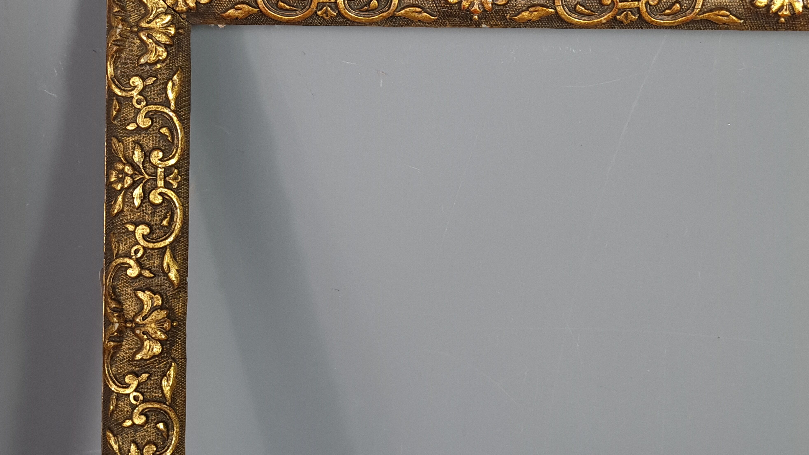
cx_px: 408
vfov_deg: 40.0
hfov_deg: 66.1
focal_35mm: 29
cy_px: 176
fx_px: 622
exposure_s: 1/50
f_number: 1.8
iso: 80
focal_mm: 5.4
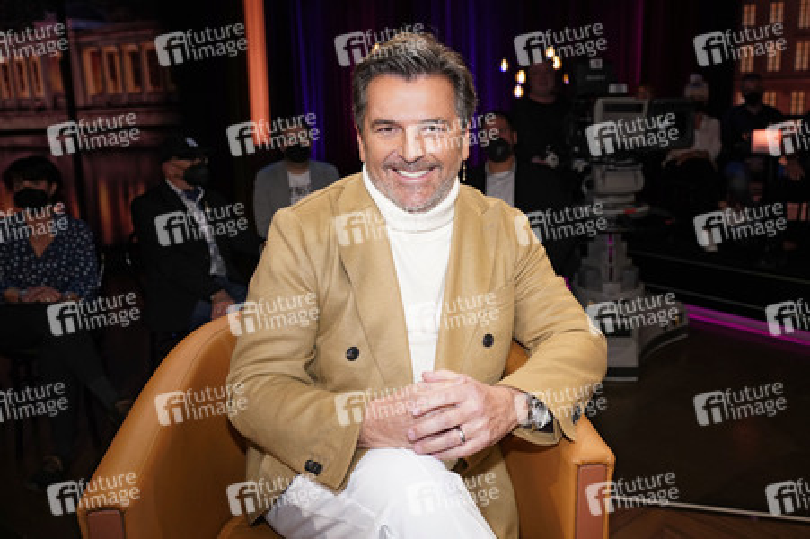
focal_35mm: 28
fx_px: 630
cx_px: 405
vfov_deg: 46.3
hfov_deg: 65.5
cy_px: 270
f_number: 4.5
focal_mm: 28
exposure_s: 1/125
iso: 1600
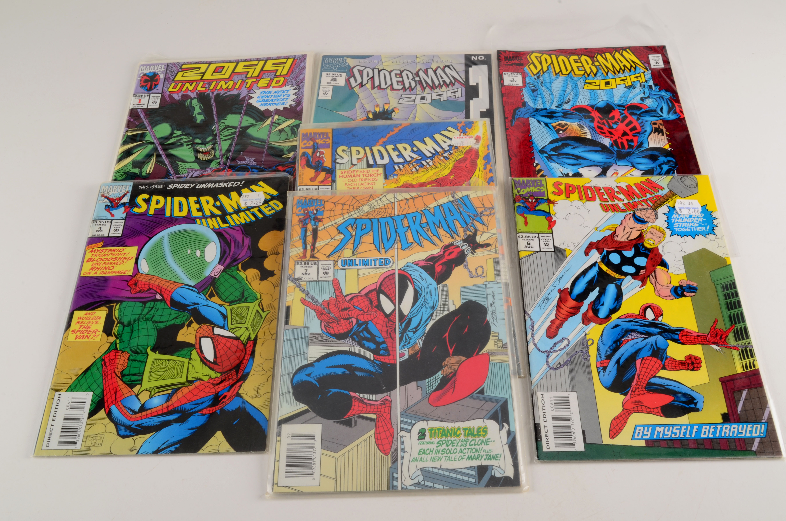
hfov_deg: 49.6
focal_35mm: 39
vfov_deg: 34.1
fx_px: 850
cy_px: 260
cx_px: 393
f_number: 22
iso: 100
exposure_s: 1/160
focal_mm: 26
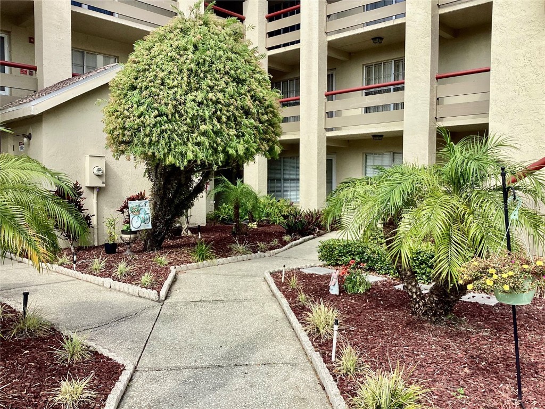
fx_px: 488
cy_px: 204
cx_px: 272
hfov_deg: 58.4
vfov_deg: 45.4
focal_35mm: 31
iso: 25
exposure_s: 1/947
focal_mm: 3.3
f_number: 2.4
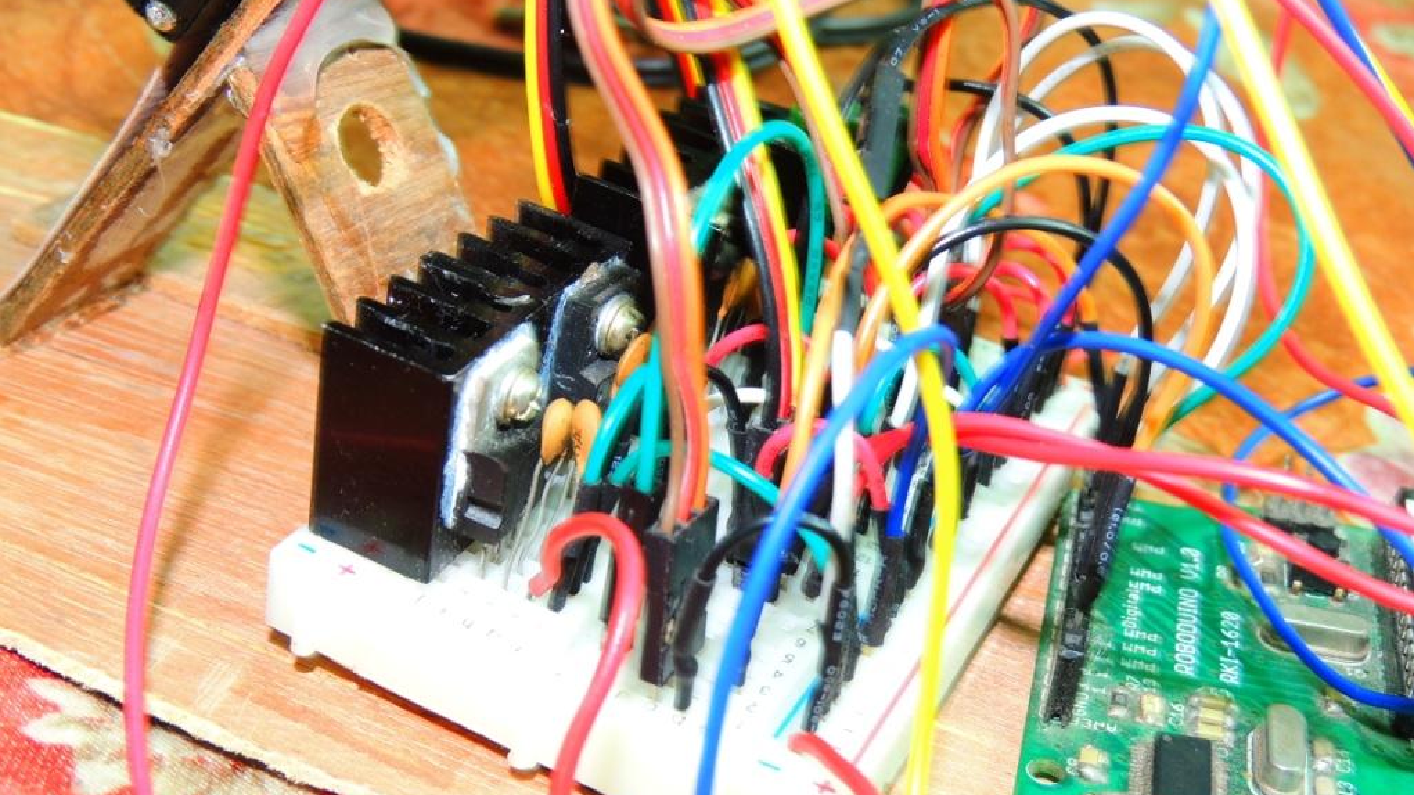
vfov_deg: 25.4
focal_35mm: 47
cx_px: 708
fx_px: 1762
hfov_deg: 43.7
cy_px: 452
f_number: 3.4
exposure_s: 1
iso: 160
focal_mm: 7.6
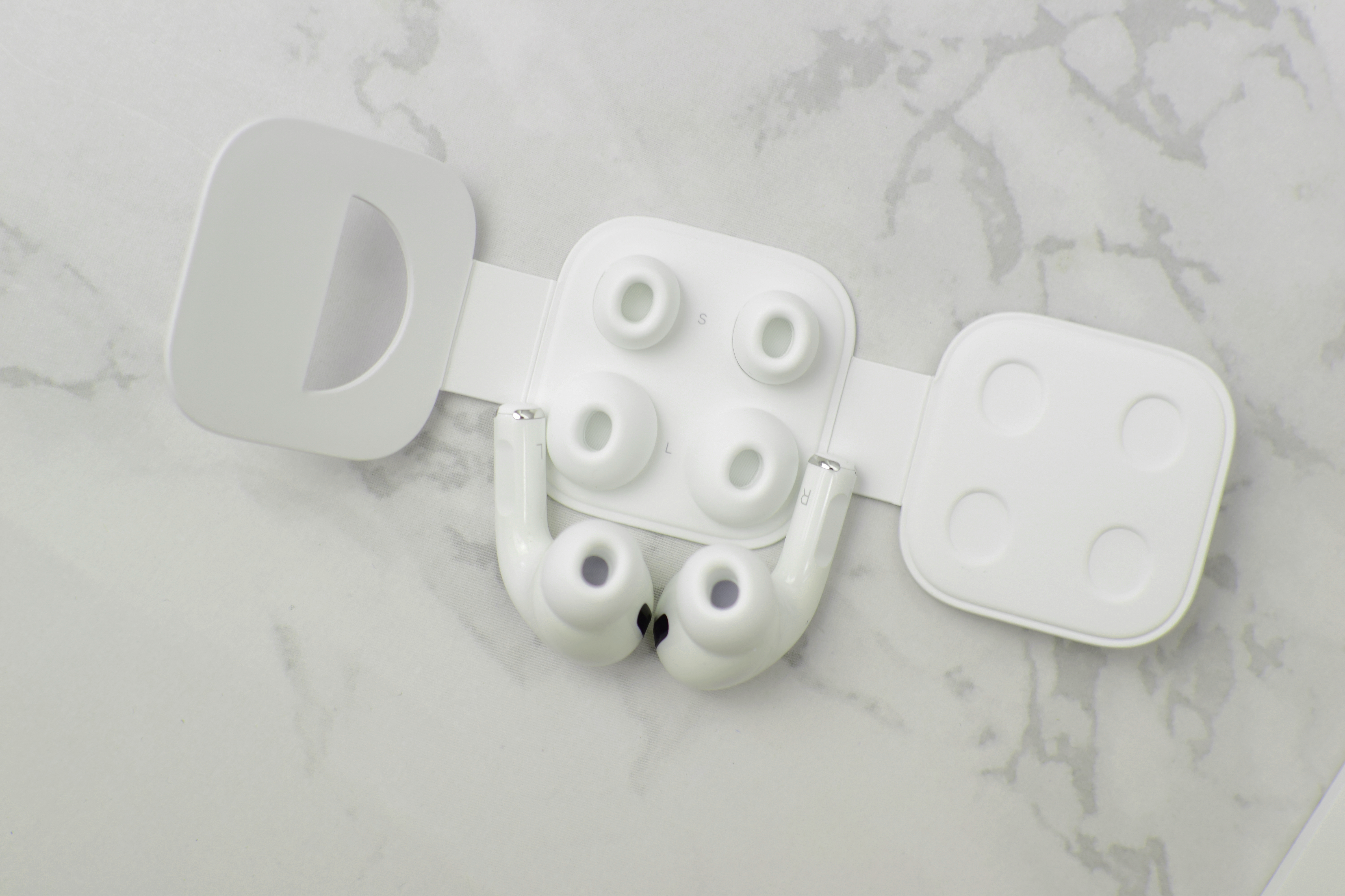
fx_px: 1961
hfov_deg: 37.9
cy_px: 448
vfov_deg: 25.8
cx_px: 672
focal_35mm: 52
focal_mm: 35
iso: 200
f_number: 6.3
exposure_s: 1/40
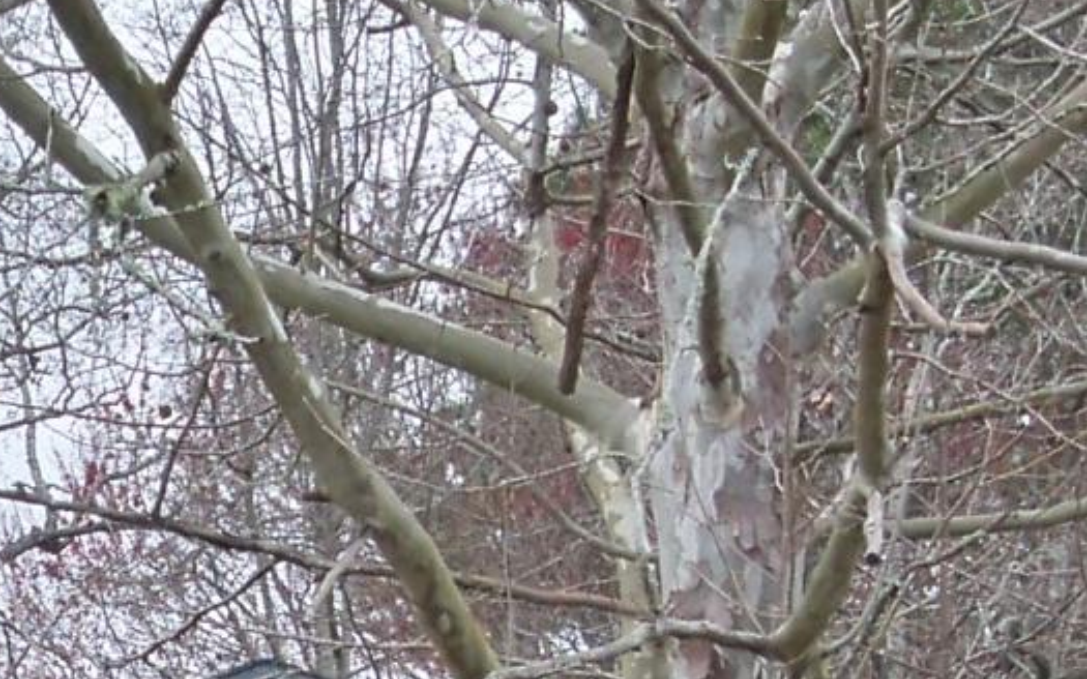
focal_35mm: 212
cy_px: 1424
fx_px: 6280
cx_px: -337
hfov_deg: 9.7
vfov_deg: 6.0
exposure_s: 1/200
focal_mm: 6.2
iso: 80
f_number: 3.5
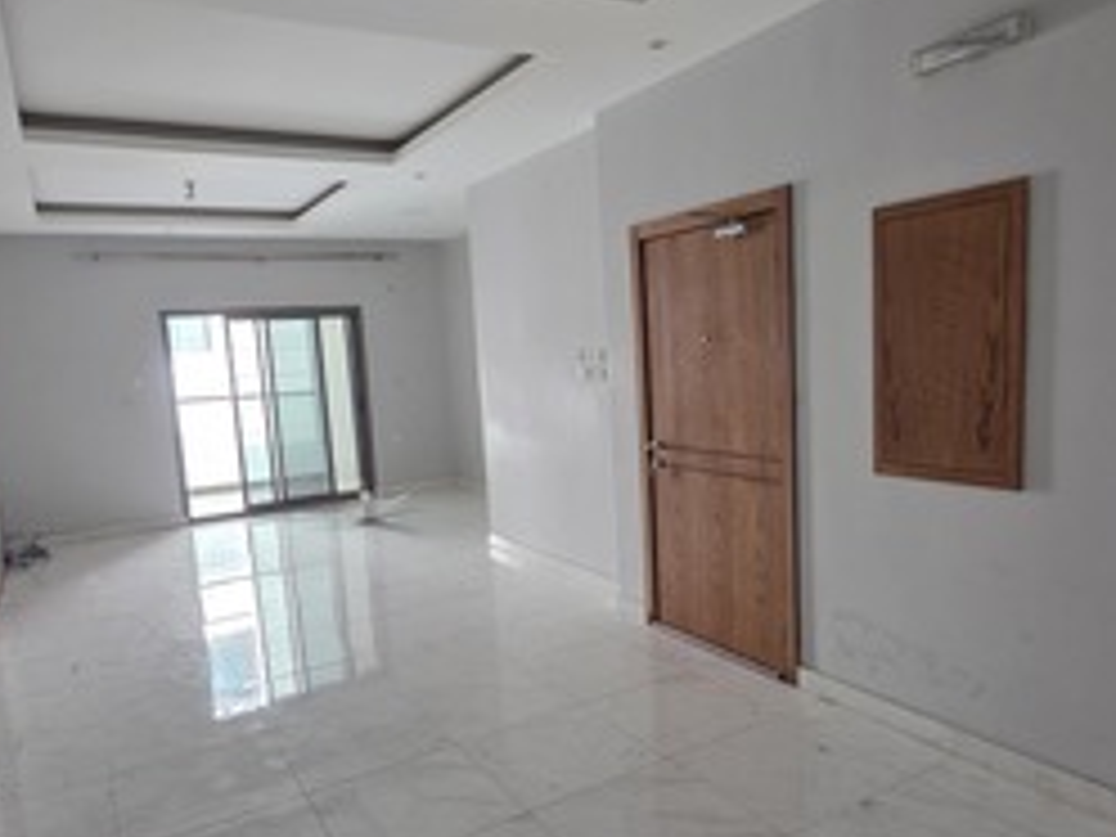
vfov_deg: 56.7
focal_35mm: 24
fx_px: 774
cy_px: 457
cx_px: 551
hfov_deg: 71.6
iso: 100
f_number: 1.9
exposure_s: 1/120
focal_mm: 2.2
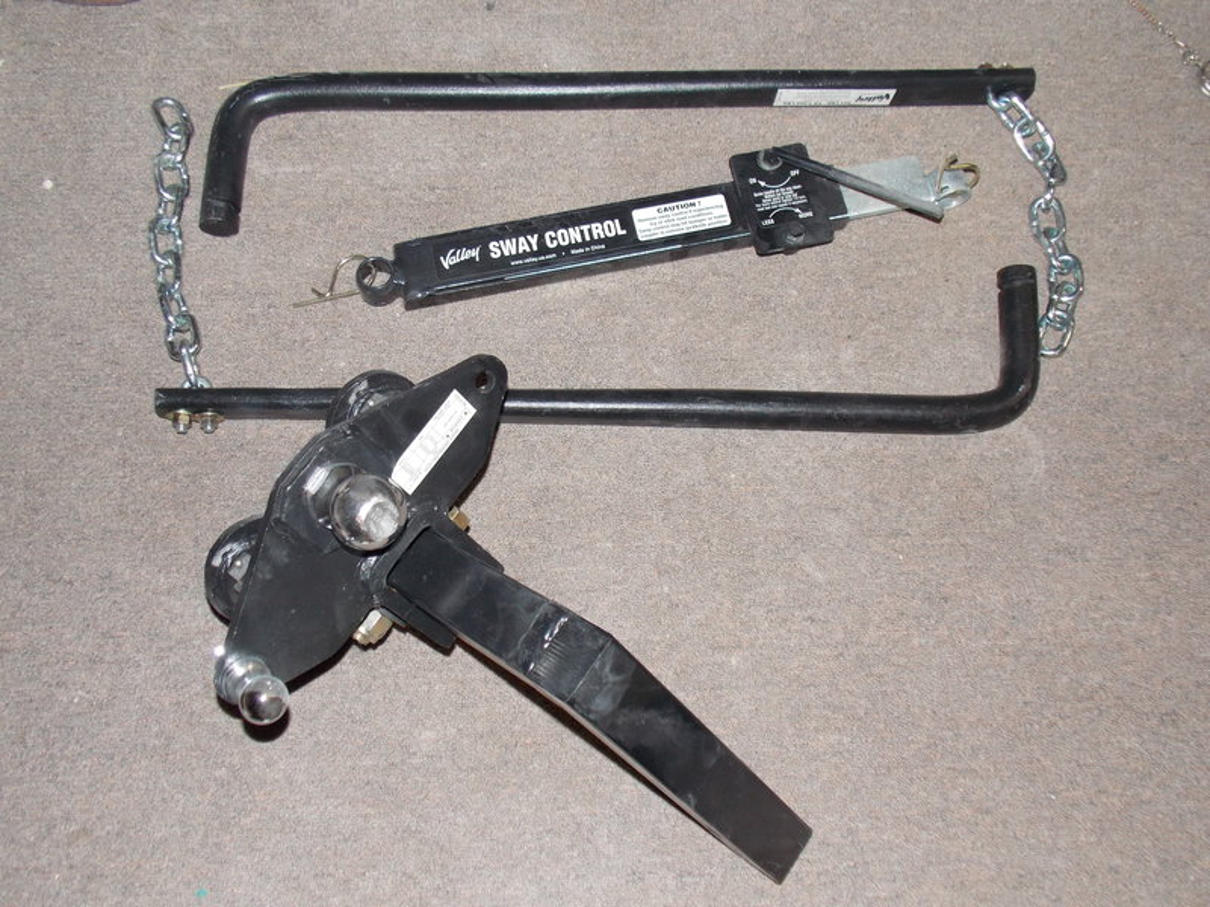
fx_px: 1049
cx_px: 605
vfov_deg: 46.8
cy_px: 454
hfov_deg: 60.0
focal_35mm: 30
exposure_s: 1/30
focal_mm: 5.3
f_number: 3.3
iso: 200
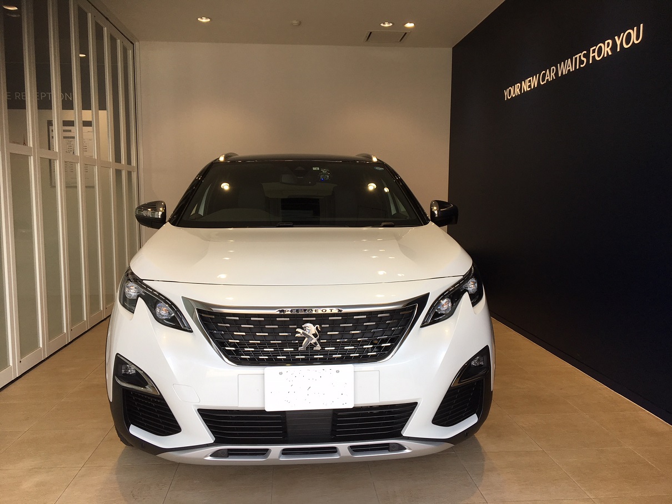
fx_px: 563
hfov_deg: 61.6
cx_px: 336
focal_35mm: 29
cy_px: 252
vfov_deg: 48.2
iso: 25
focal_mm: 4.15
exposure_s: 1/140
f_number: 2.2
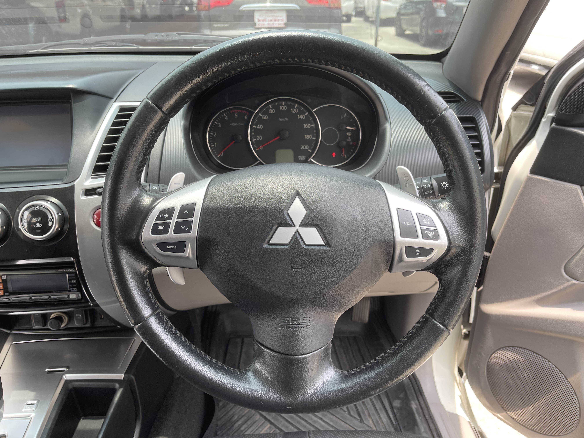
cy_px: 219
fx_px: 422
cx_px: 292
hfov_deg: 69.4
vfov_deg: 54.9
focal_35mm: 25
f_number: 1.6
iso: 32
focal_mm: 5.1
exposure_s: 1/136
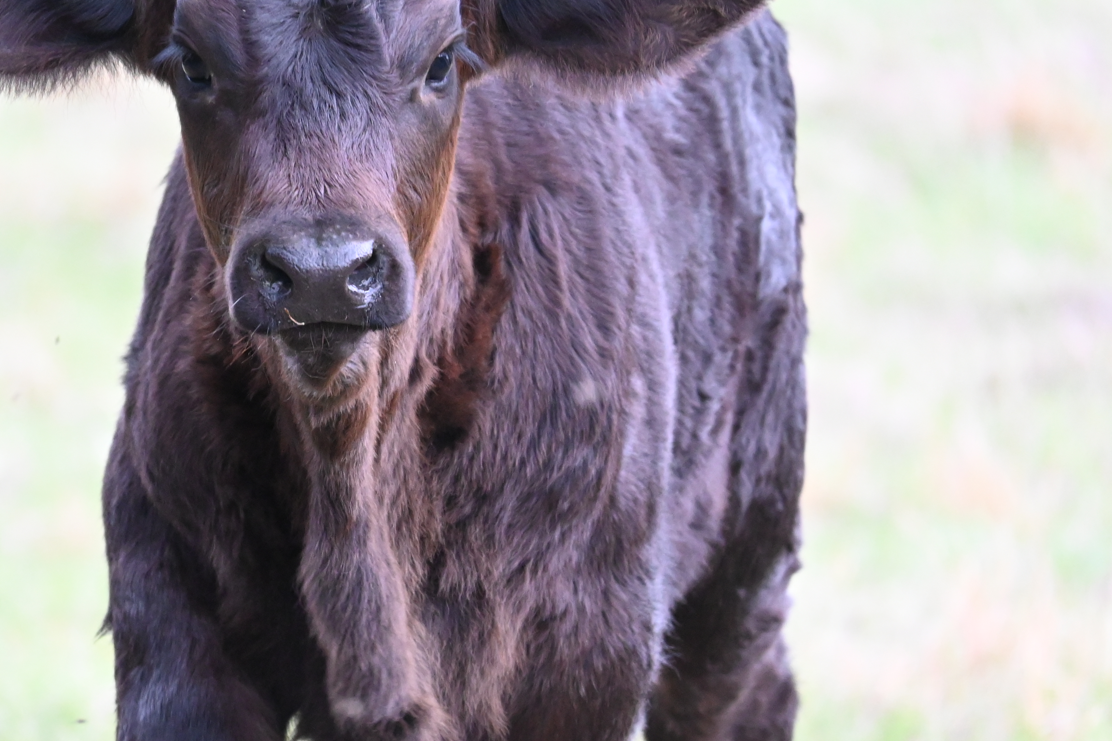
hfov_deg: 3.7
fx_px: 17420
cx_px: 363
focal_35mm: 564
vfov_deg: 2.4
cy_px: 425
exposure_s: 1/200
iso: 3200
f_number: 6
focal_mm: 220
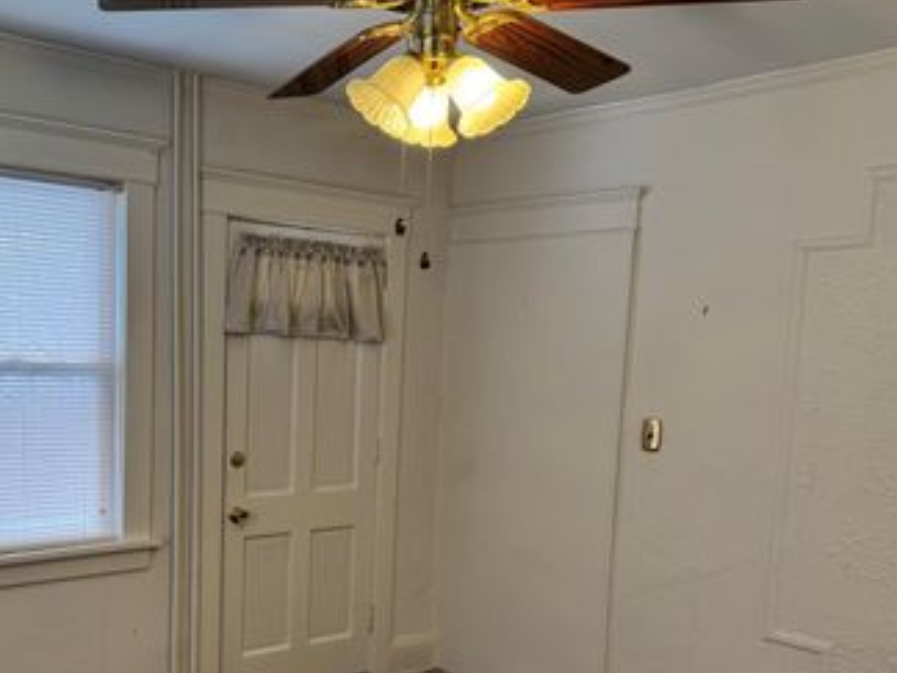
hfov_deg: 49.2
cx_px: 293
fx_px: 959
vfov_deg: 38.1
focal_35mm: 37
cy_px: 461
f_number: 1.78
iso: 125
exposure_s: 1/60
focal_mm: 6.76
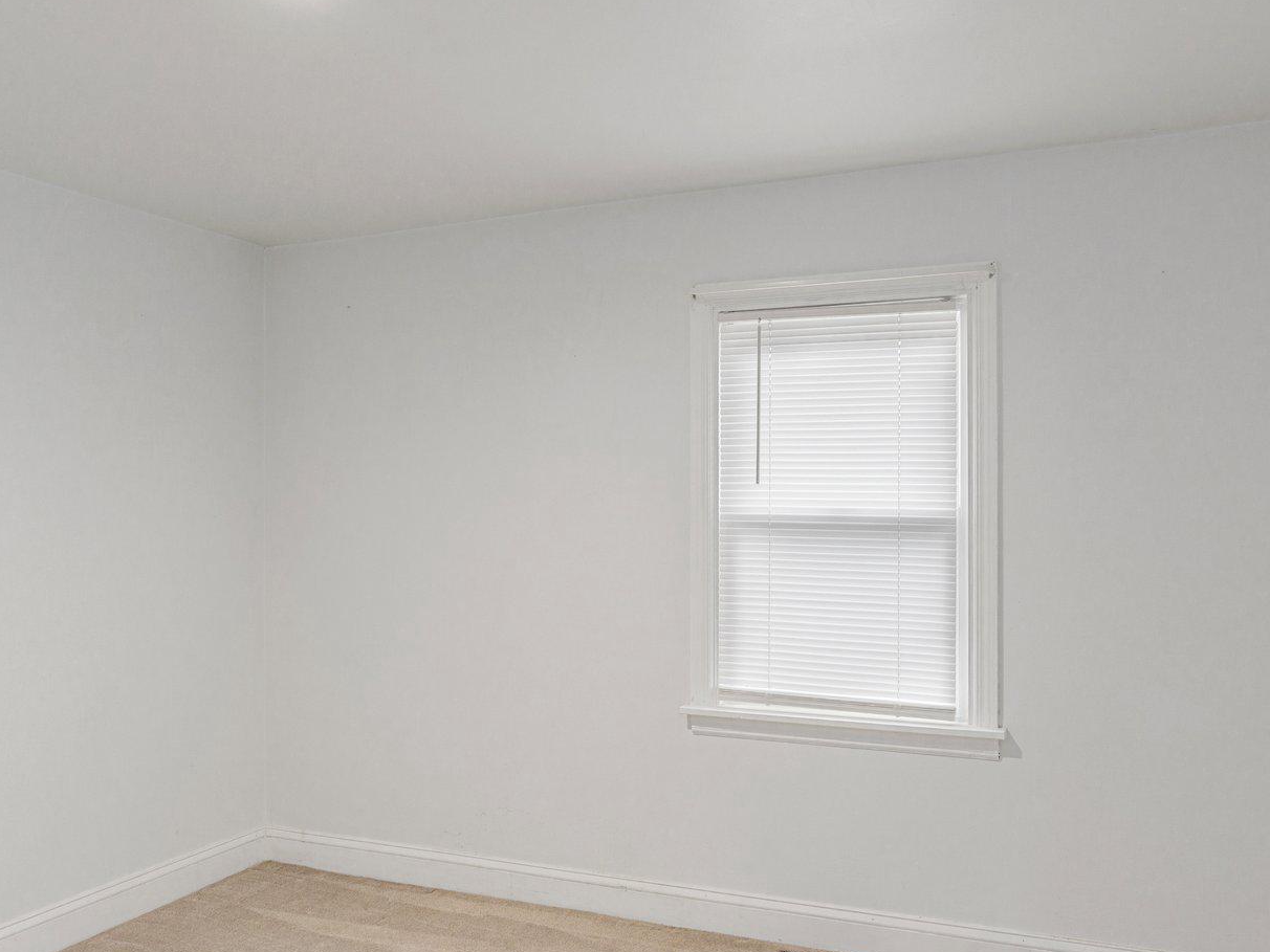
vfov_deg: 53.0
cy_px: 517
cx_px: 750
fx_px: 954
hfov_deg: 66.8
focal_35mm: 26
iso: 320
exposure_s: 1/15
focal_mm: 16
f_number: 7.1
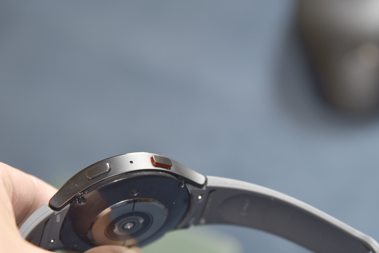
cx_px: 149
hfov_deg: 12.9
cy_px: 166
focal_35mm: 159
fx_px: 1675
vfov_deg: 8.6
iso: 800
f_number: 5
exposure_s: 1/100
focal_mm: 120
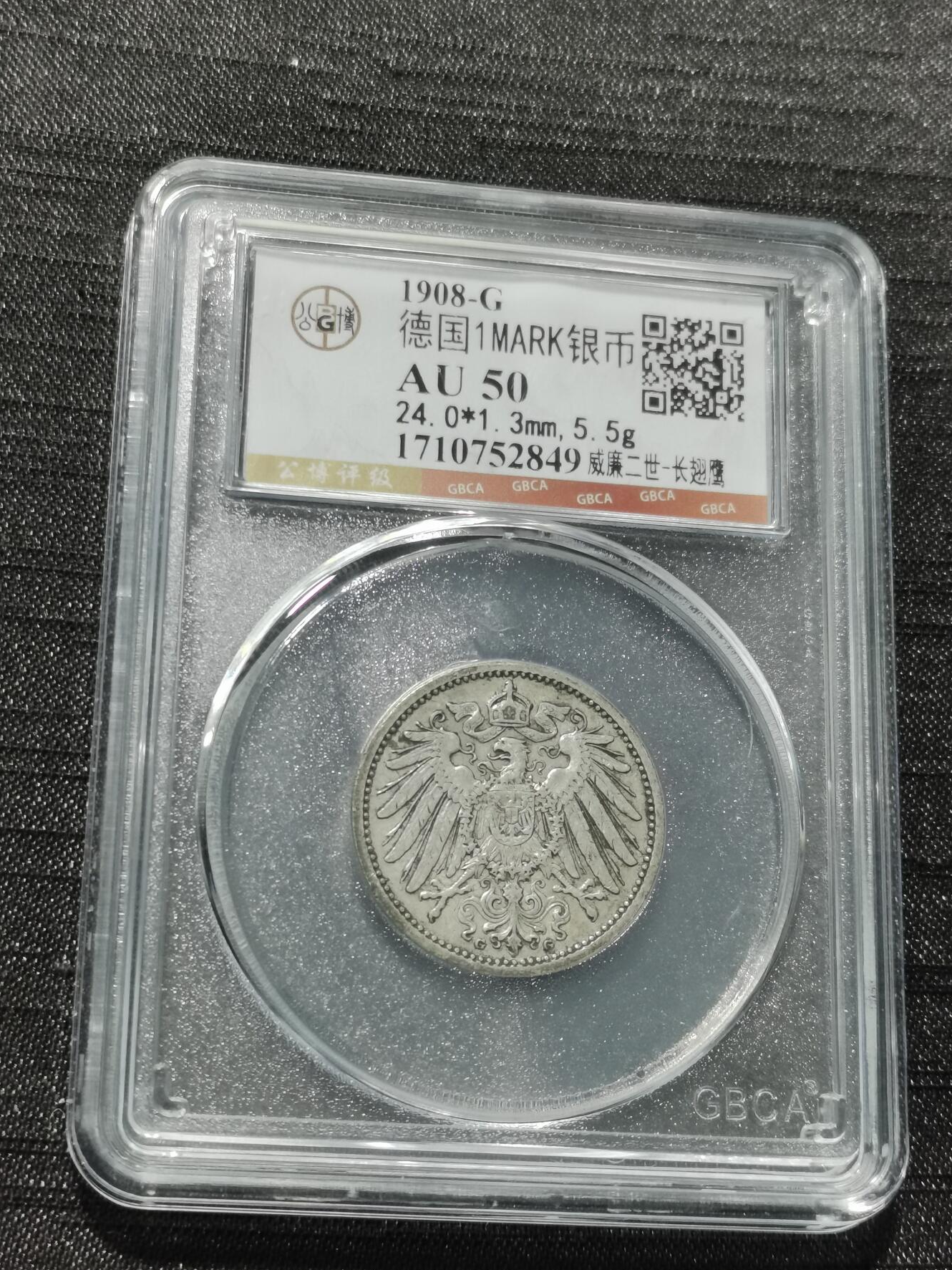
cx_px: 481
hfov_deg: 21.9
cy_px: 630
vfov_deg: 29.0
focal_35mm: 67
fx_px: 2457
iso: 100
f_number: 1.8
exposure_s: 1/100
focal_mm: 5.58
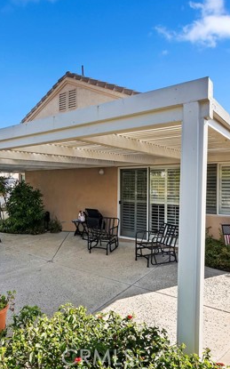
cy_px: 180
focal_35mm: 22
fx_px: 221
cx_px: 76
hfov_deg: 53.9
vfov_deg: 79.7
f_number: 20
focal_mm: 14
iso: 500
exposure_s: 1/100
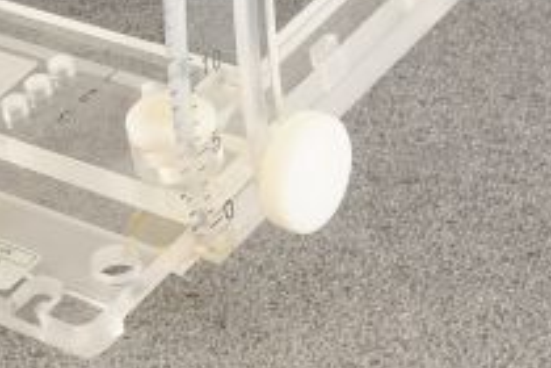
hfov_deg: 14.2
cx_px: 68
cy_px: -146
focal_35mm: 143
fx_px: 2189
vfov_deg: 9.4
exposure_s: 1/160
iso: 1600
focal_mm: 50
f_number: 13
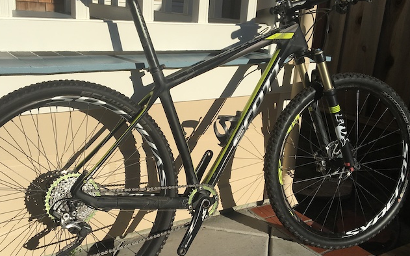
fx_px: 436
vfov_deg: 32.7
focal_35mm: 39
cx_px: 178
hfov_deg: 50.3
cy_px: 138
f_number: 2.2
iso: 25
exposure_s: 1/4049
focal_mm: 4.15
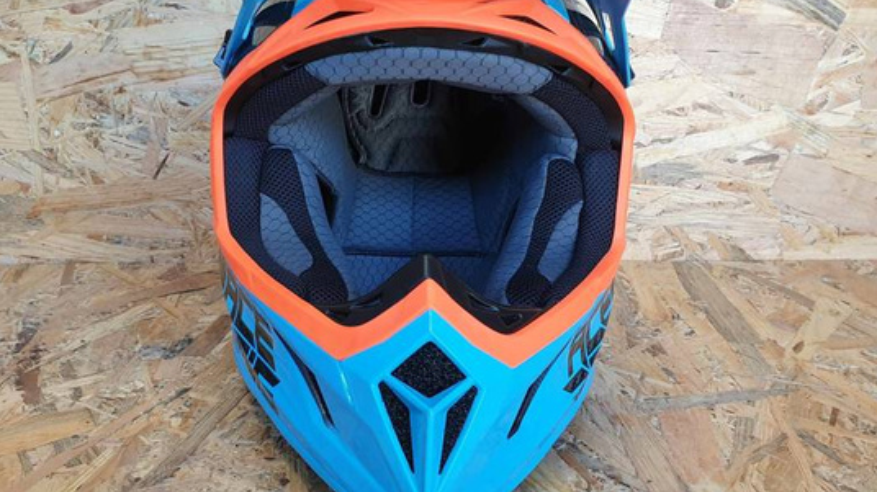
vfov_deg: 31.9
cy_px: 213
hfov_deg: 53.8
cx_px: 365
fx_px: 860
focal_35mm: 37
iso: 125
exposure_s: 1/50
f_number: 2.4
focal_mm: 4.3
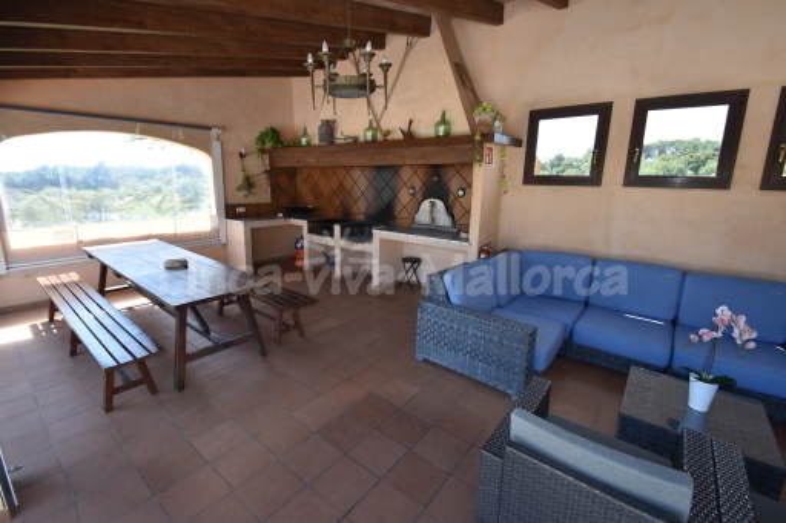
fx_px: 327
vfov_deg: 77.3
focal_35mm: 15
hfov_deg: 100.4
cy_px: 262
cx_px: 393
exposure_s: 1/125
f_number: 5.6
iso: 180
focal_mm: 10
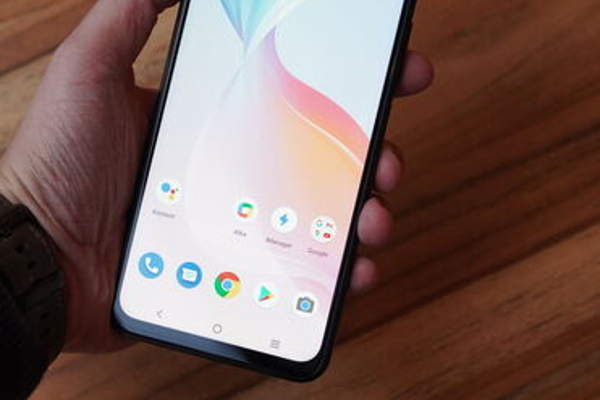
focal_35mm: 91
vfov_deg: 15.0
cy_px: 148
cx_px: 188
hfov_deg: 22.3
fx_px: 1516
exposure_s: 1/160
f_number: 5.6
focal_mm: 55
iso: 2500
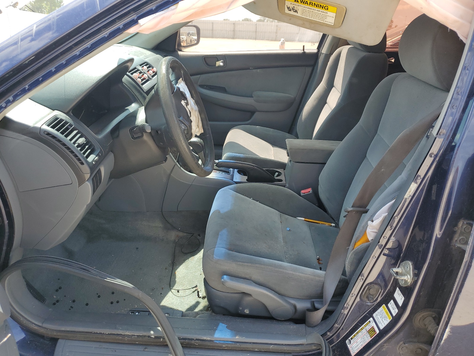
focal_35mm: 26
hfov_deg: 67.3
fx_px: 356
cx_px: 237
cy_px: 178
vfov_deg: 53.1
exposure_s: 1/625
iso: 50
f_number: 1.5
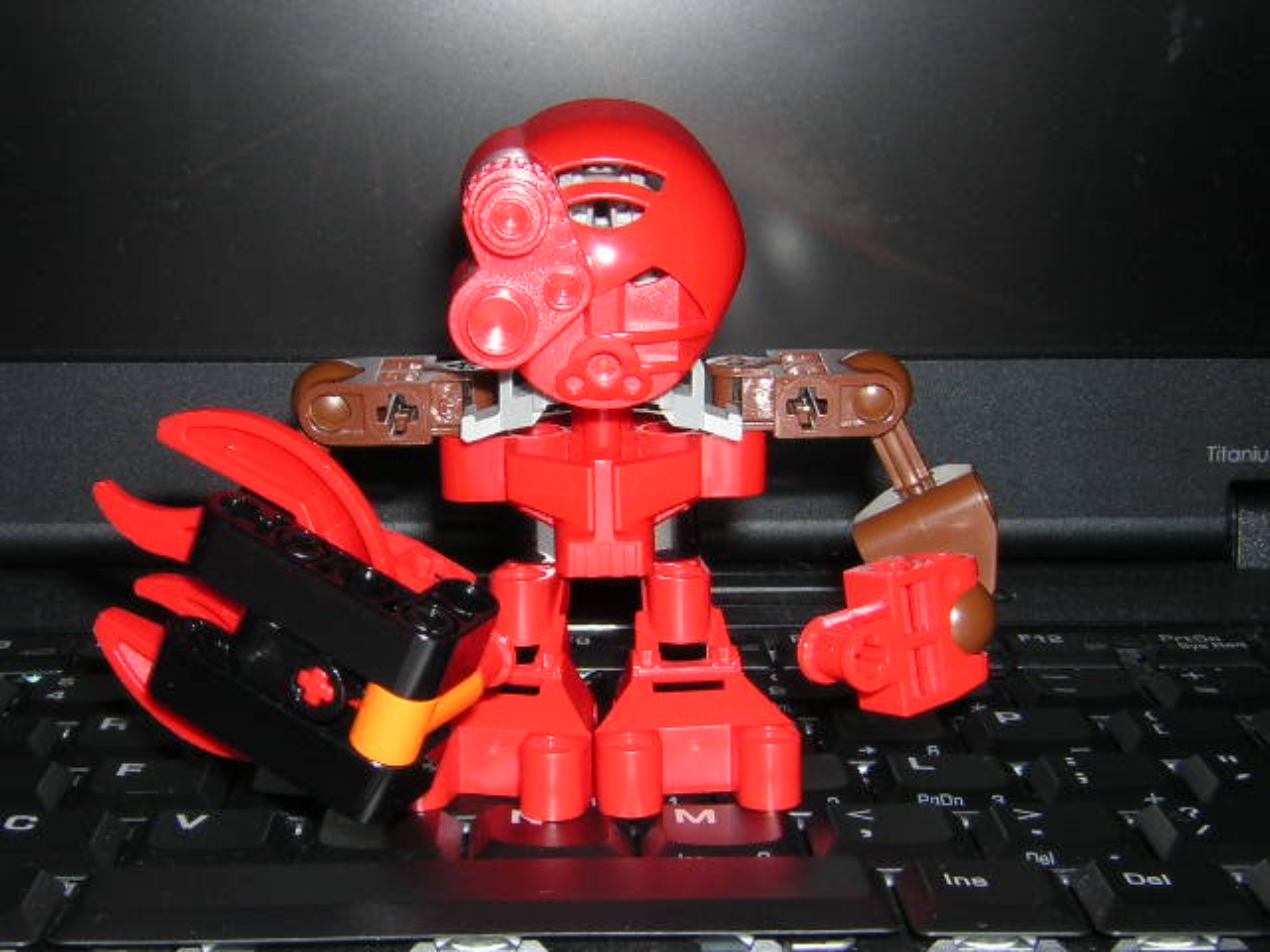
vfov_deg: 21.0
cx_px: 635
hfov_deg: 27.8
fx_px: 2568
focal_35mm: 70
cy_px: 476
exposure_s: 1/60.1
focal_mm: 9.1
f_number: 7.2
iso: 100
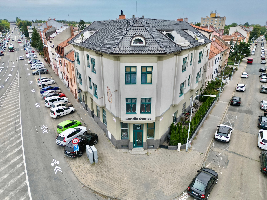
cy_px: 100
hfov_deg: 71.6
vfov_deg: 56.8
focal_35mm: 24
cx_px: 134
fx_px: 185
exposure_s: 1/1250
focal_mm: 6.72
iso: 120
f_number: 1.7
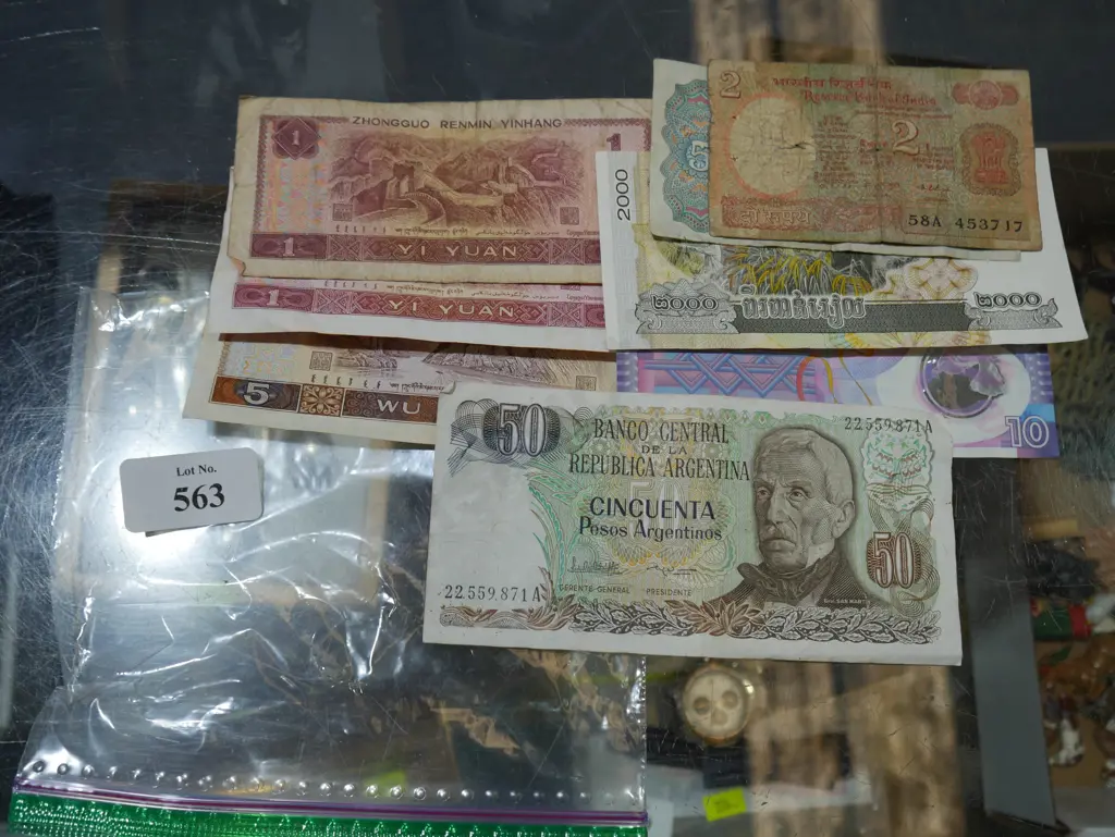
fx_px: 1160
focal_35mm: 36
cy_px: 418
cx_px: 558
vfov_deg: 39.7
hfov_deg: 51.3
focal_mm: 18
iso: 200
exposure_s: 1/125
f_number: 5
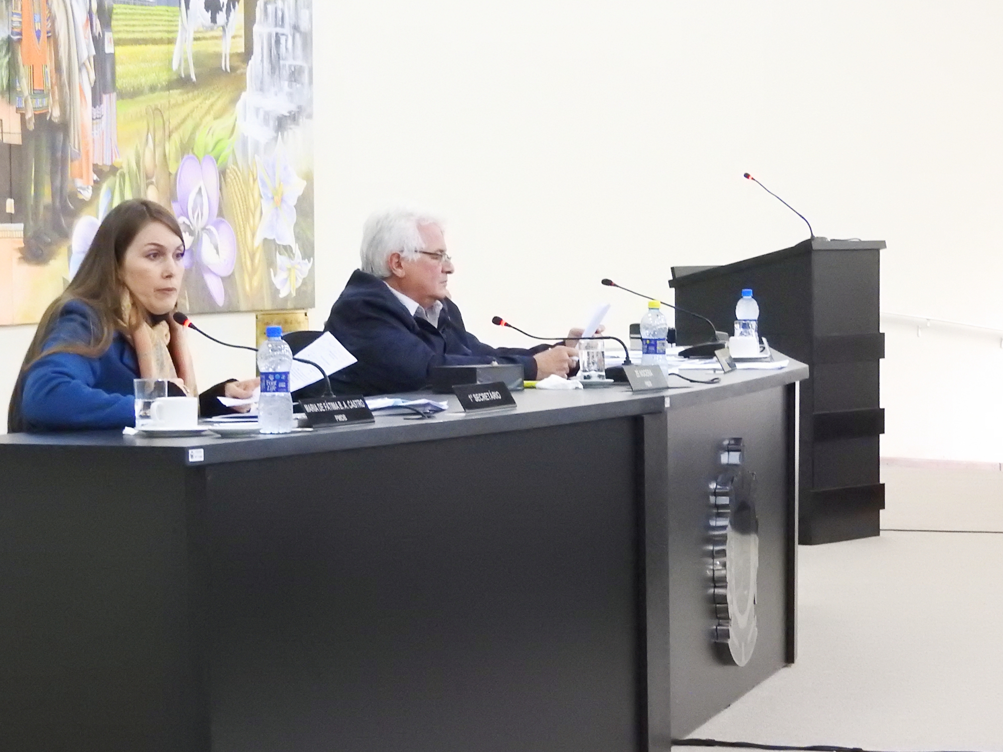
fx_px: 3593
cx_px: 492
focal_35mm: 124
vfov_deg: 12.0
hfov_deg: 15.9
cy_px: 421
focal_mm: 18.8
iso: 1600
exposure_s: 1/20
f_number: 4.8
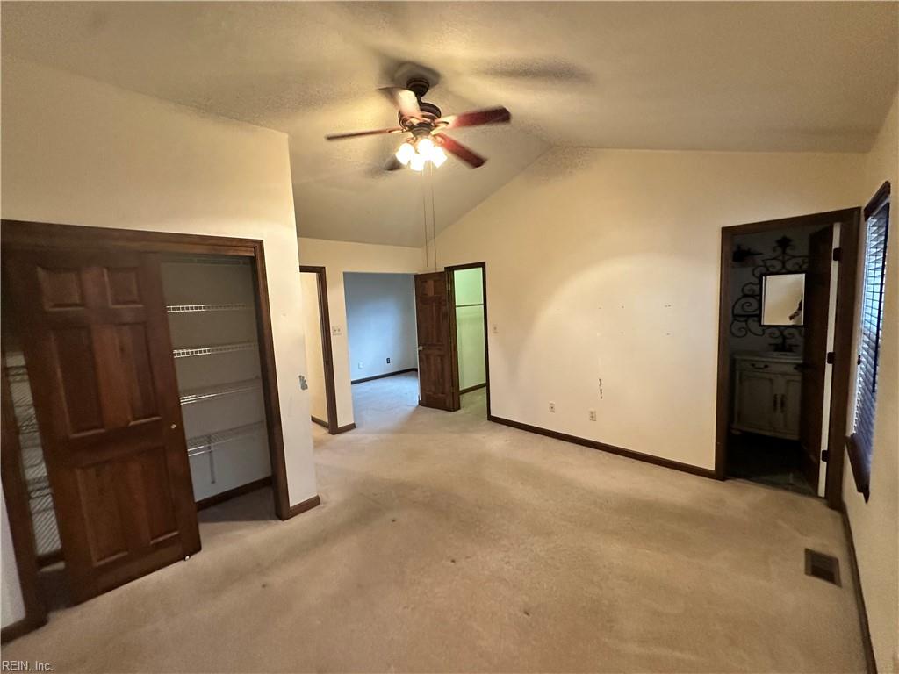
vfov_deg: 85.7
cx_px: 450
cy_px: 337
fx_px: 364
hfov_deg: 102.1
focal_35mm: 14
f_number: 2.2
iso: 640
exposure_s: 1/60
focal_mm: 2.22
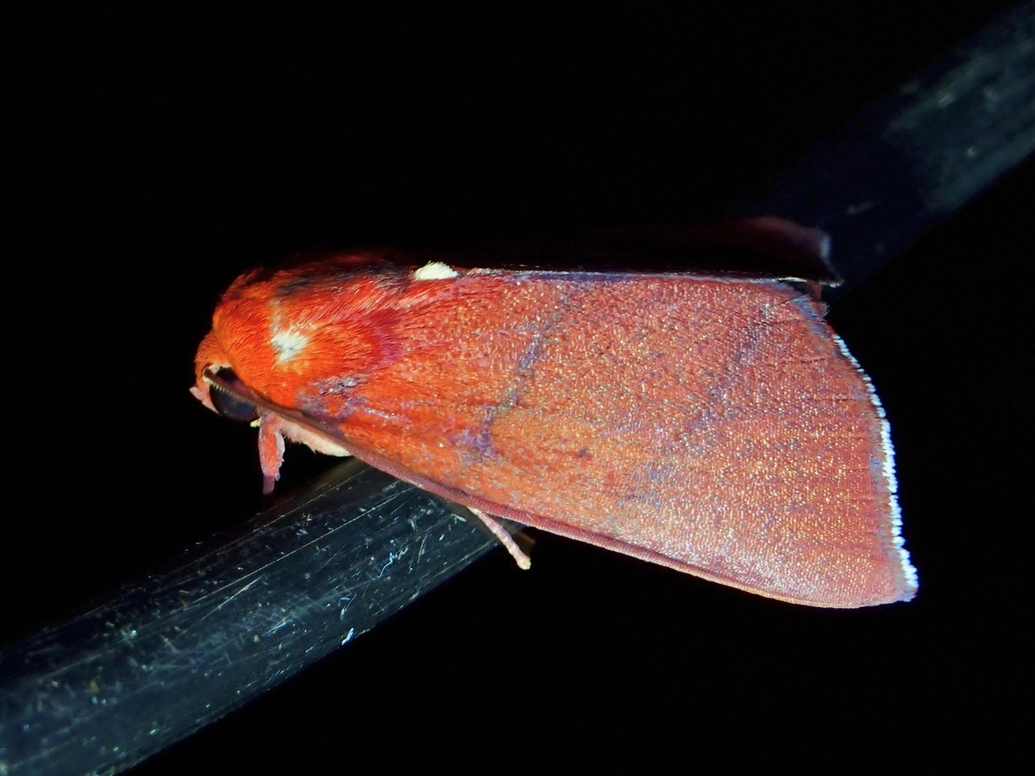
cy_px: 388
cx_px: 518
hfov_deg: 19.6
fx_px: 2990
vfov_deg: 14.8
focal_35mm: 100
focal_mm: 18
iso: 200
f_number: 6.3
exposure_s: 1/200
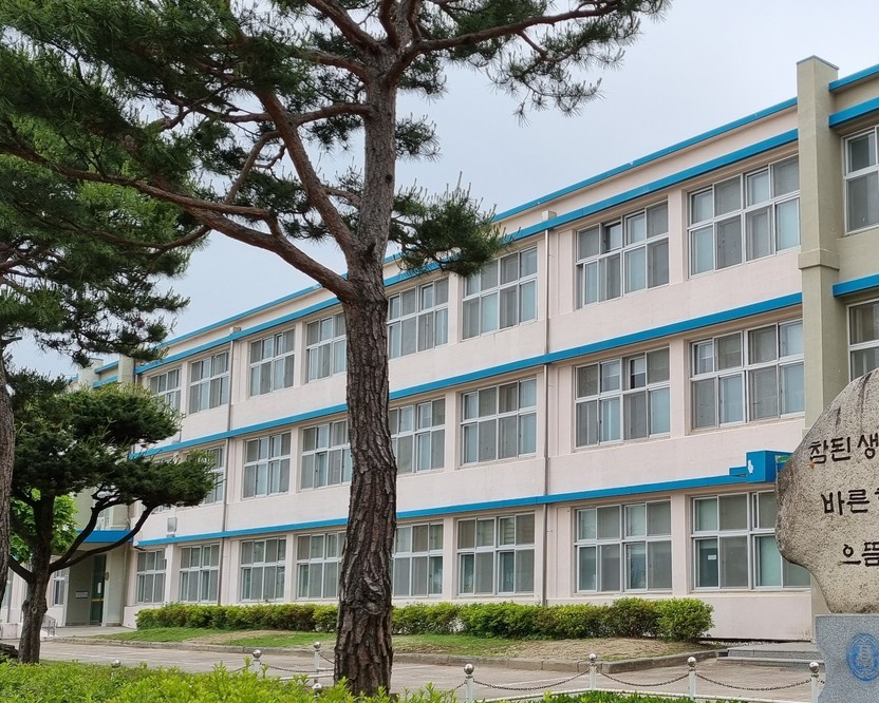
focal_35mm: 39
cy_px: 374
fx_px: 1015
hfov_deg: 45.5
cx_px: 641
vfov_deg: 38.2
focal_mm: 5.4
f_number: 1.8
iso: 50
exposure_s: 1/2256
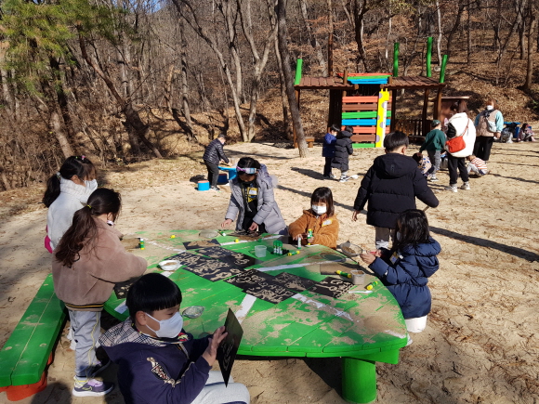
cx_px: 270
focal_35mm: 26
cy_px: 202
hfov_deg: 67.3
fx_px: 405
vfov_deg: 53.1
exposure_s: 1/1492
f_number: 1.7
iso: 40
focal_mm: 4.3
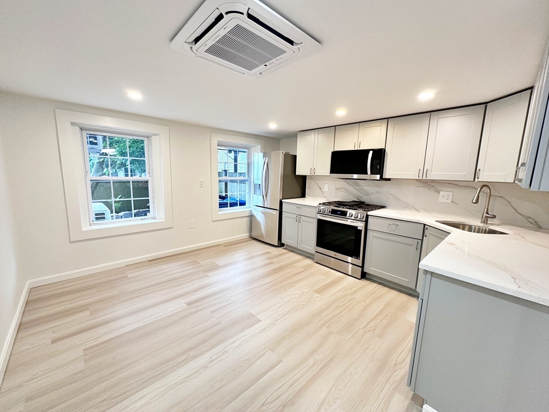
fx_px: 222
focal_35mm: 14
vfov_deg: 85.7
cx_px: 274
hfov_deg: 102.1
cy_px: 206
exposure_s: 1/120
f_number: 2.2
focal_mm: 2.22
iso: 250
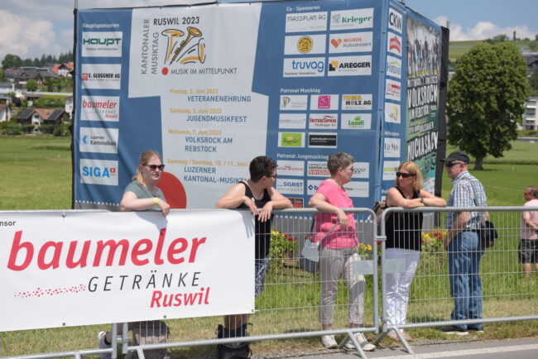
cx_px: 269
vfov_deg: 24.2
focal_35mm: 56
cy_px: 180
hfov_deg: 35.6
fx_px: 837
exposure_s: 1/5000
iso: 800
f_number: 5.6
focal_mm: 56
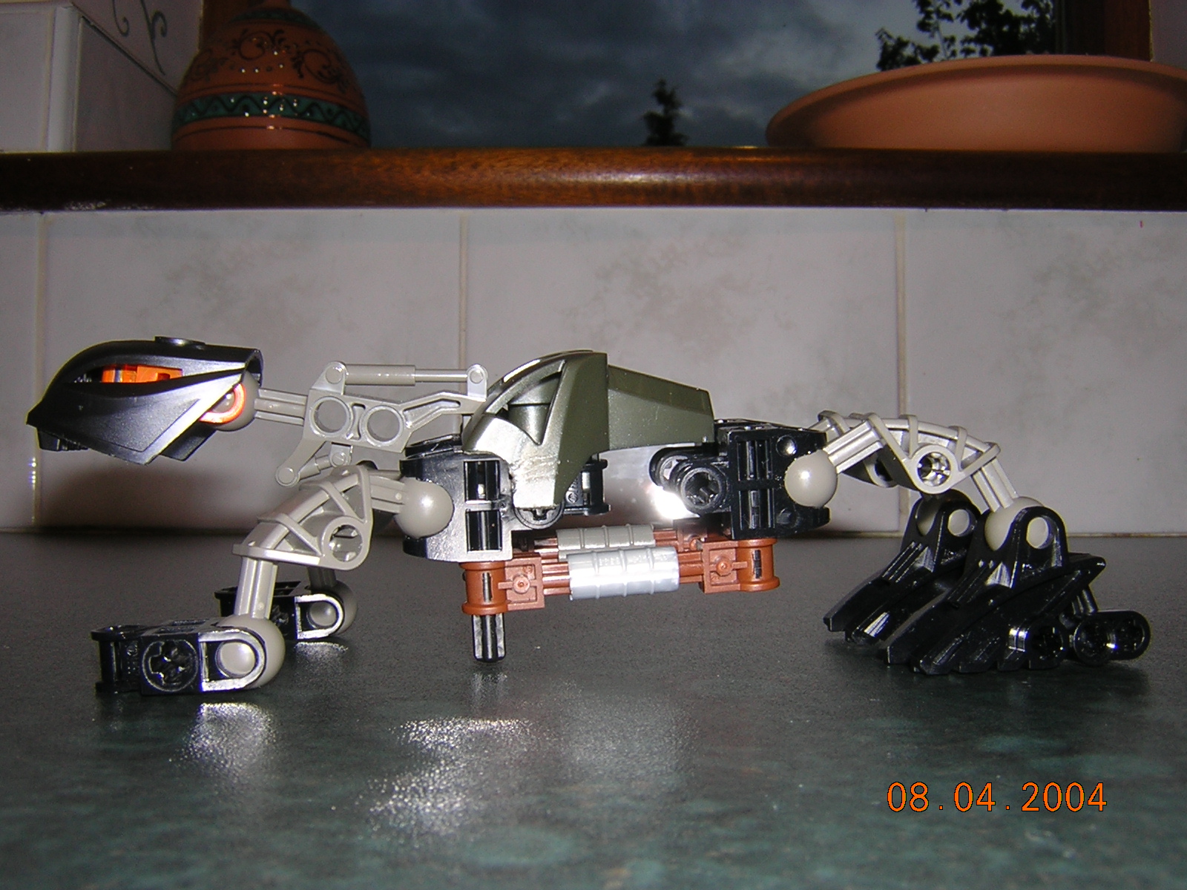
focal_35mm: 36
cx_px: 594
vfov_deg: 39.7
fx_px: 1234
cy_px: 445
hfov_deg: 51.4
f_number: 5.2
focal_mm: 4.7
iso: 100
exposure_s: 1/60.1
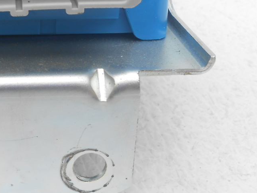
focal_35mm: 65
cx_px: 5
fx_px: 483
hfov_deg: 28.2
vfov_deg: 22.5
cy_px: 57
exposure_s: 1/25
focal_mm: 4.6
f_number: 3.5
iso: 80
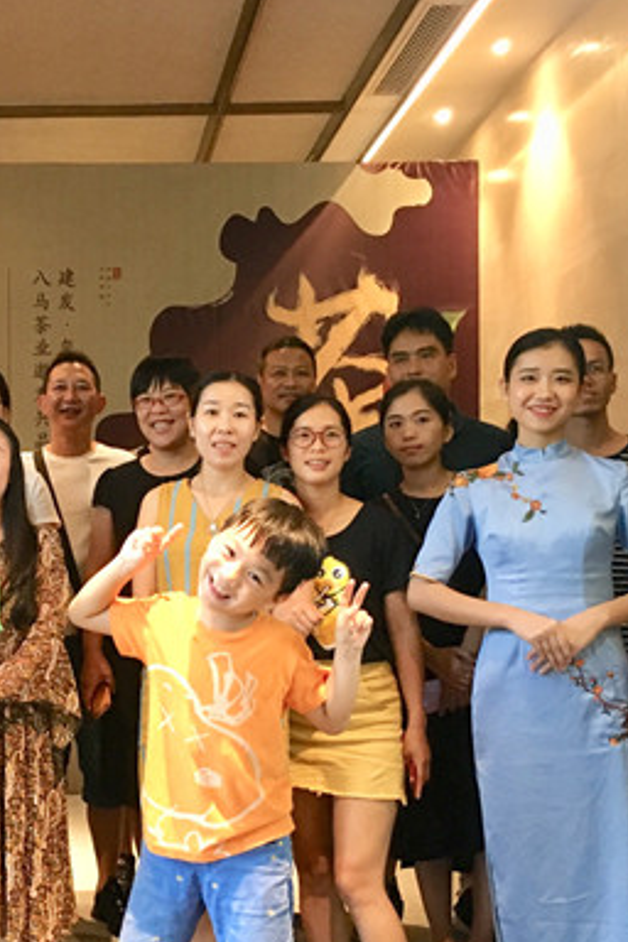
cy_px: 547
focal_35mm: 49
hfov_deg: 26.7
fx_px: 1282
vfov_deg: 40.2
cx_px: 77
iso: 200
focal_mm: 4.15
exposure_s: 1/17
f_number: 2.2
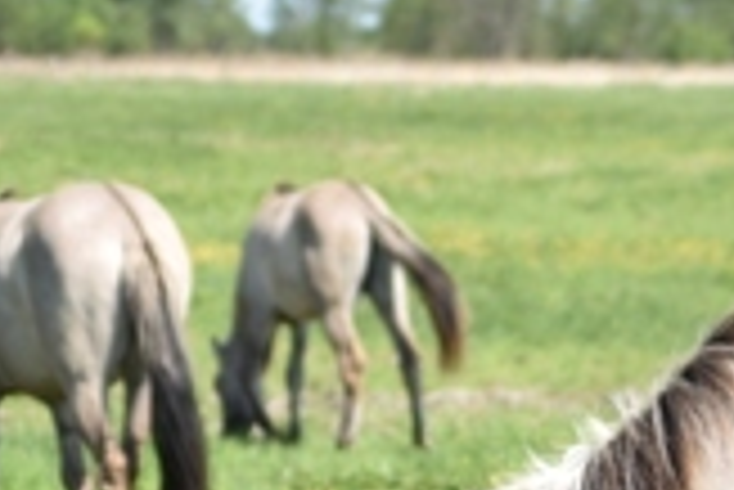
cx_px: 982
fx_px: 6717
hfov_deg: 6.2
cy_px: 695
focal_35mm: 329
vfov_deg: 4.2
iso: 100
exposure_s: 1/2500
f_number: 1.8
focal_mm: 35
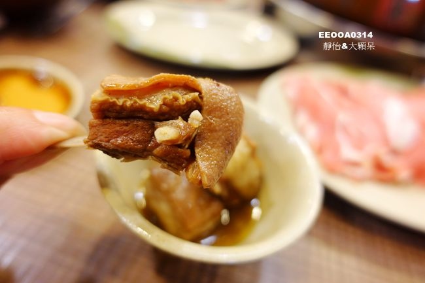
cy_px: 142
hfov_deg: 73.8
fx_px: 283
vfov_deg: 53.1
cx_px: 212
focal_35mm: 24
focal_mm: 8.8
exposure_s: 1/30
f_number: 1.8
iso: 250
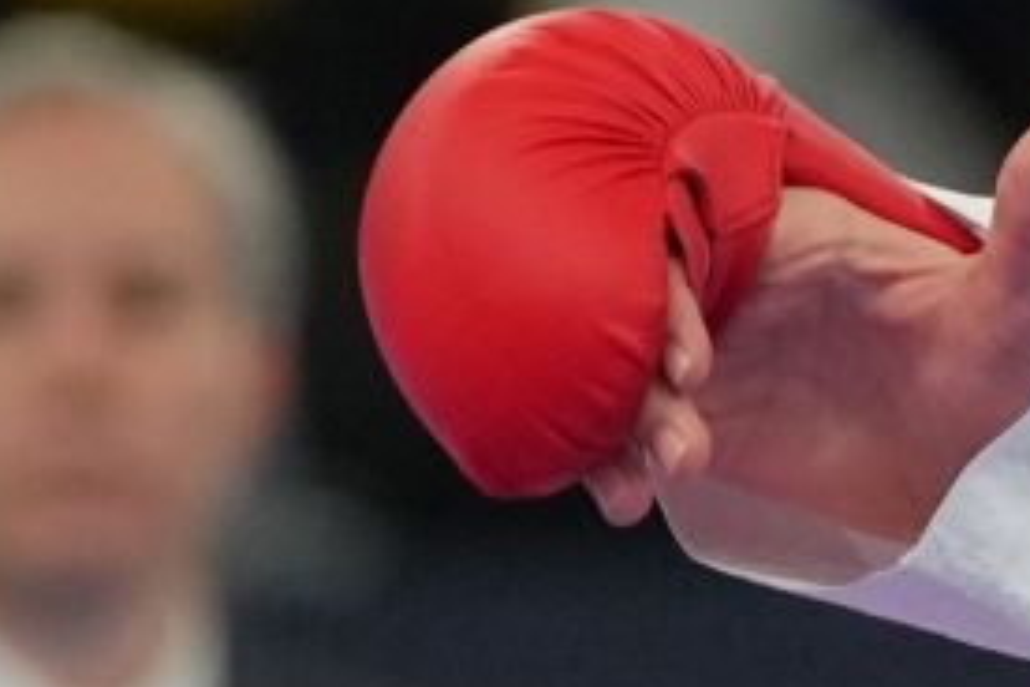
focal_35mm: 1688
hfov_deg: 1.2
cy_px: -131
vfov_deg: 0.8
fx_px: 48292
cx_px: 3012
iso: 2000
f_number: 2.8
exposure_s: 1/1000
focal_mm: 173
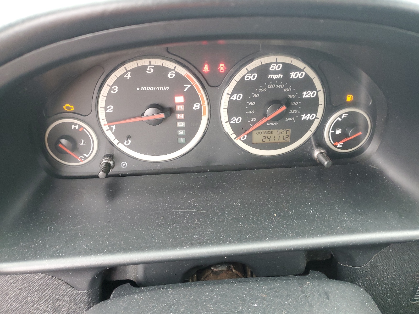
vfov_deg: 53.1
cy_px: 157
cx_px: 210
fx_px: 315
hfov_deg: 67.3
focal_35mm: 26
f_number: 1.5
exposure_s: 1/60.2
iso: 185
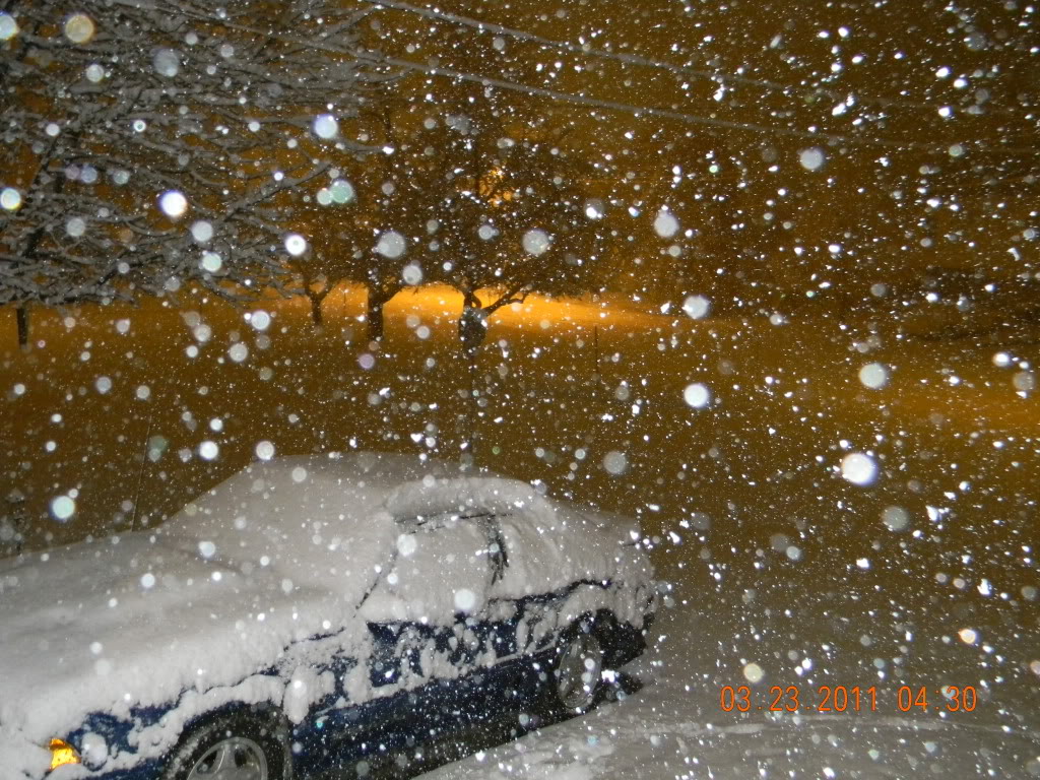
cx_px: 520
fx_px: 1082
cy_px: 390
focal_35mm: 36
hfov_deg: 51.4
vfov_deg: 39.7
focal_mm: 6.4
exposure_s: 1/4
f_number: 3.7
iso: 400
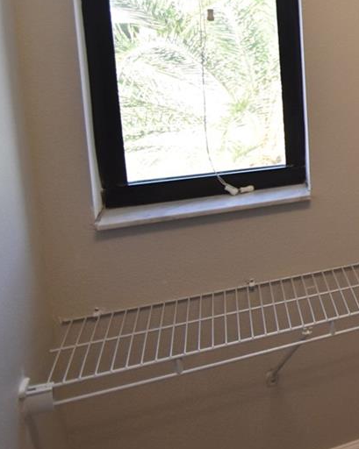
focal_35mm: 44
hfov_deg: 21.8
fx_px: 585
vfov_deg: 40.1
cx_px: 643
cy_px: 80
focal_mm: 10
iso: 800
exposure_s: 1/250
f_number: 3.5
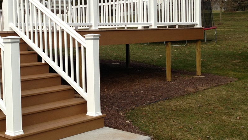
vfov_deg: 19.6
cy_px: 42
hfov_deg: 33.4
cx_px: 51
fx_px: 401
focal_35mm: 61
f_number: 2.4
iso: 64
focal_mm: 4.13
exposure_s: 1/1022
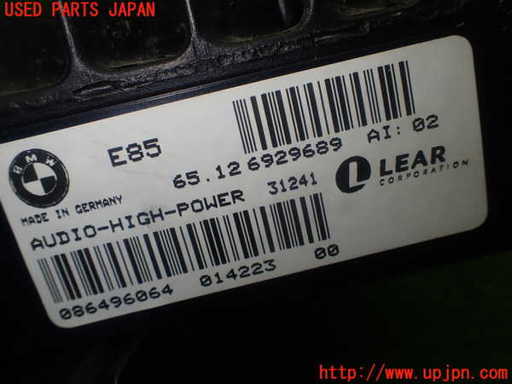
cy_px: 192
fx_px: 444
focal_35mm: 30
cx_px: 256
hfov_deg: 60.0
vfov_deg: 46.8
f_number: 3.2
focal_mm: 5.4
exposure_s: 1/125
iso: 100
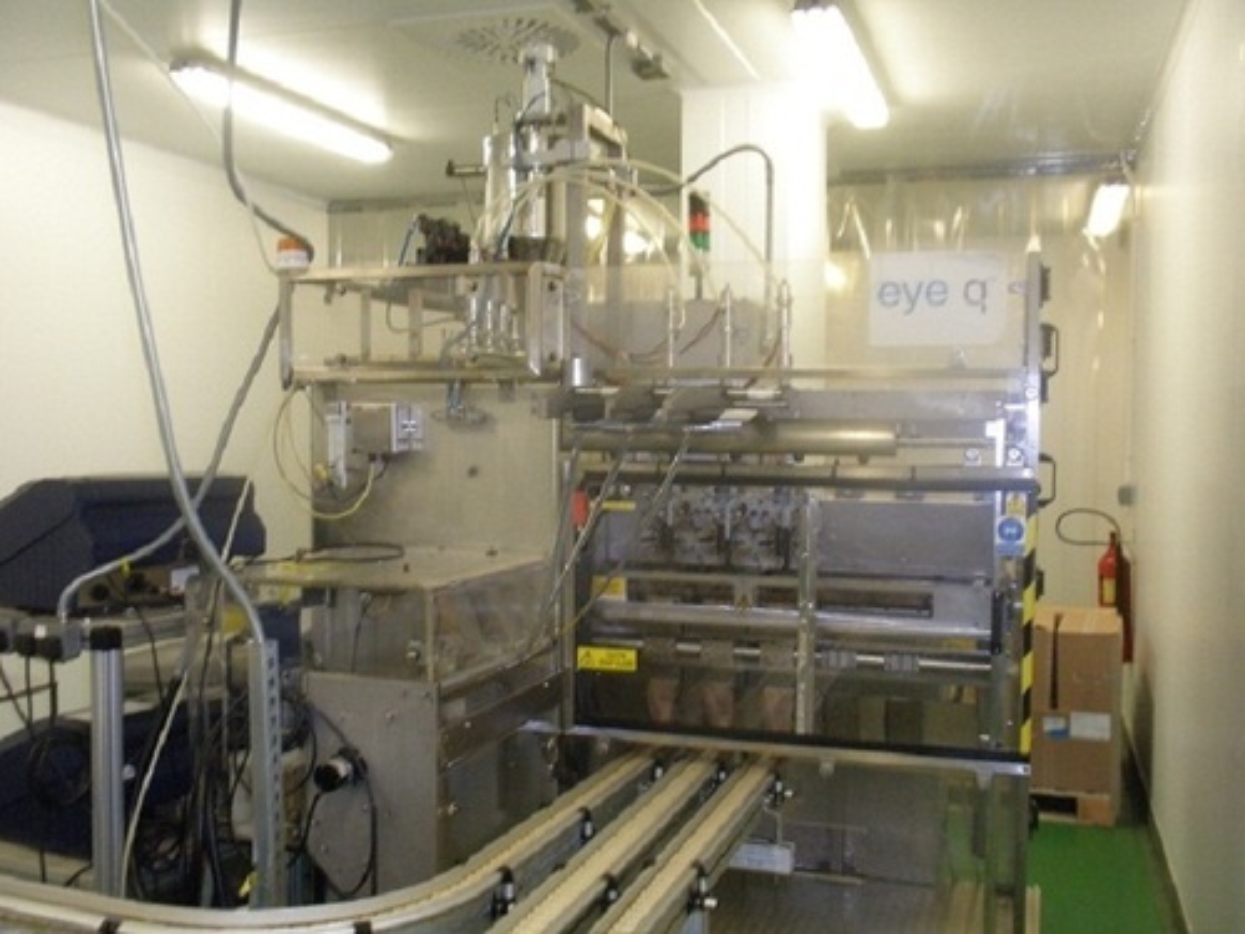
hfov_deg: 50.1
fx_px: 1331
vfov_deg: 38.7
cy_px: 467
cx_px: 622
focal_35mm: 37
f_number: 3.5
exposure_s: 1/30
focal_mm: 6.6
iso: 200
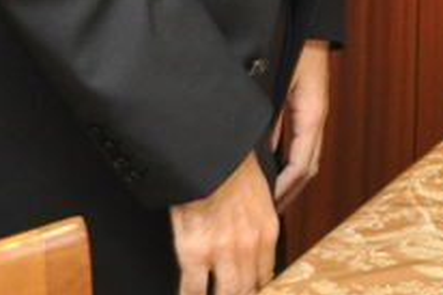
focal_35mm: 194
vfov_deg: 6.7
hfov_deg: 10.2
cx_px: 716
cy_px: -416
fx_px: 2385
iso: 800
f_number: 4
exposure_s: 1/60
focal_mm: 26
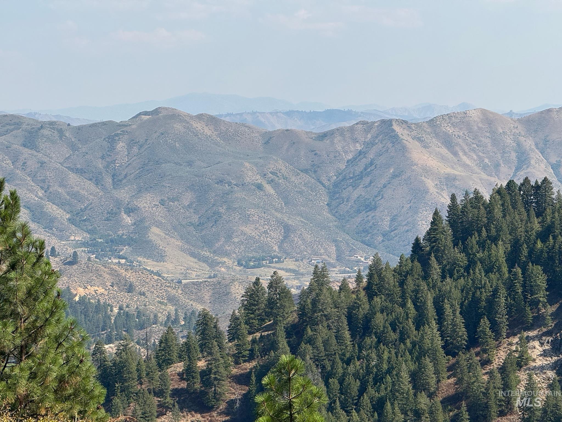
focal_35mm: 120
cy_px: 211
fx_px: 1948
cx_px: 281
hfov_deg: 16.4
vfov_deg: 12.3
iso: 50
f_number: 2.8
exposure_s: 1/1650
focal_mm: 15.66
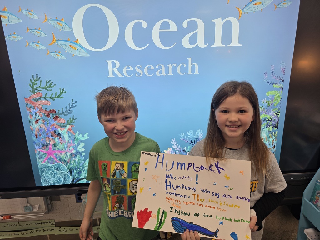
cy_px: 120
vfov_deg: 58.9
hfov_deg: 73.9
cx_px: 160
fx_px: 213
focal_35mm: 23
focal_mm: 6.3
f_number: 1.7
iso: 100
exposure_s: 1/120
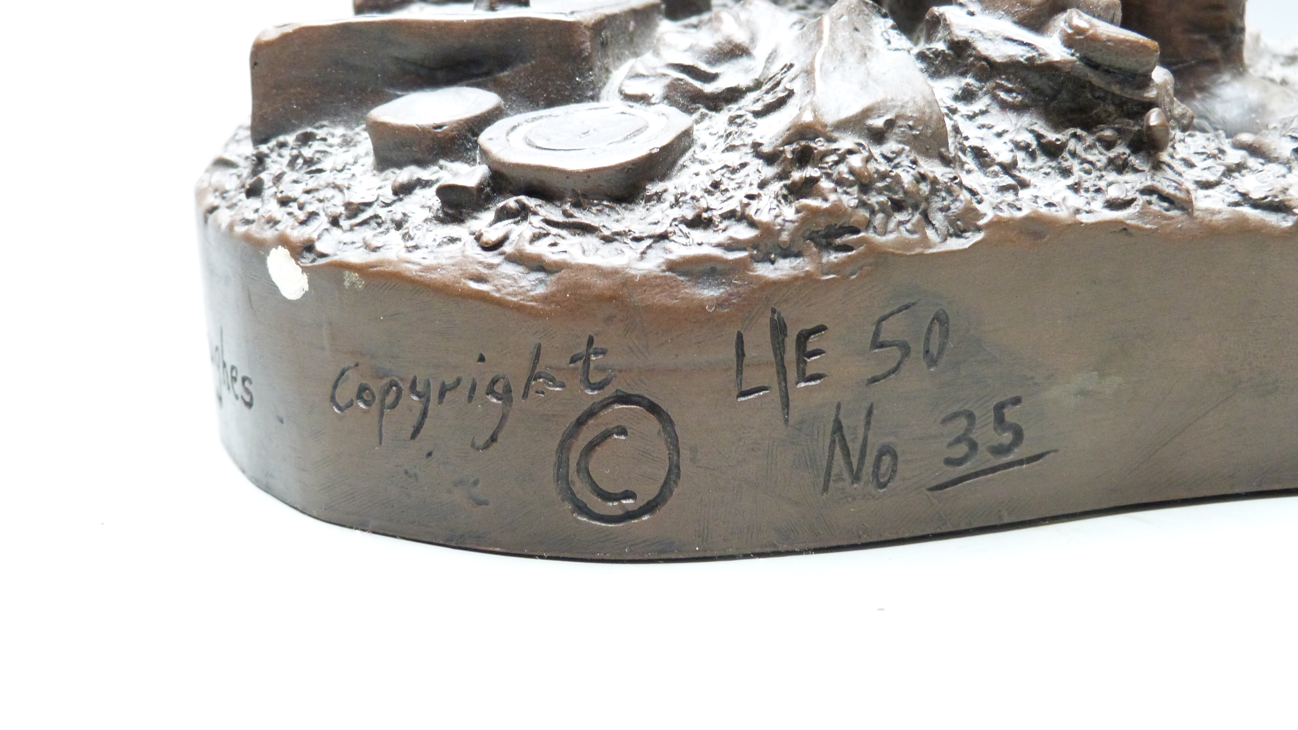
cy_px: 328
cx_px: 651
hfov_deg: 44.6
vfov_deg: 26.0
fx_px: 1583
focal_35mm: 46
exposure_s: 1/50
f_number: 3.2
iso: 400
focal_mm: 7.4
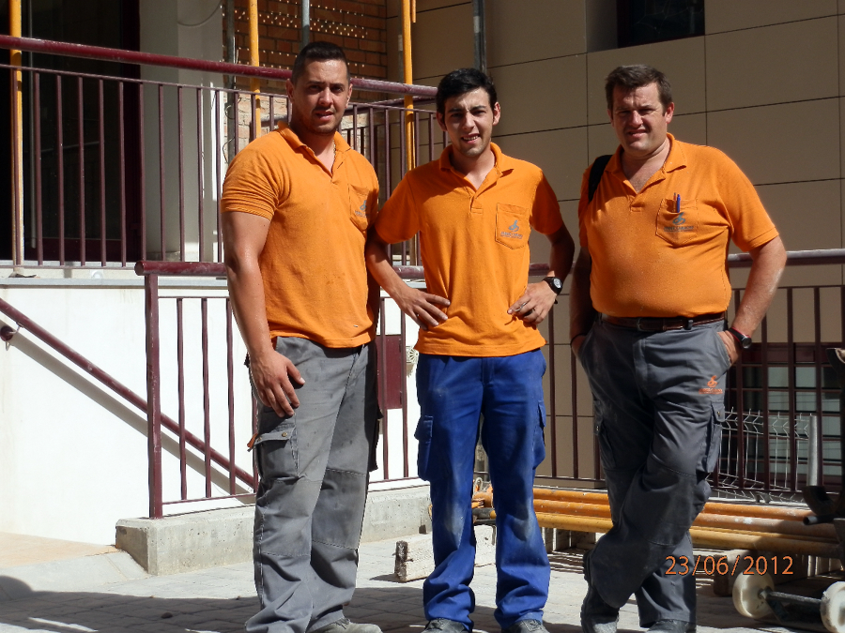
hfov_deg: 28.6
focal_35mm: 68
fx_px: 1660
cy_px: 316
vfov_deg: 21.6
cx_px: 422
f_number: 3.8
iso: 64
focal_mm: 12.25
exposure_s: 1/800
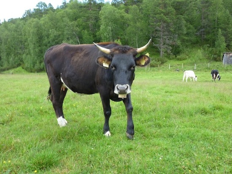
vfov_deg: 48.3
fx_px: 194
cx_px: 116
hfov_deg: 61.6
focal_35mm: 29
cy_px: 87
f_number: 3.5
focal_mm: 5.2
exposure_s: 1/60
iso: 80
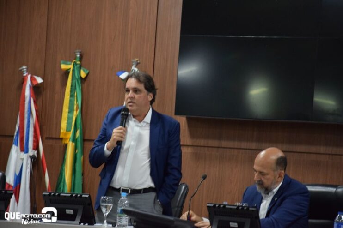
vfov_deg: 8.7
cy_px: 114
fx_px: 1500
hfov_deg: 13.0
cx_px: 172
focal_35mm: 158
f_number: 5.6
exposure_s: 1/60
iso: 2000
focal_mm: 105
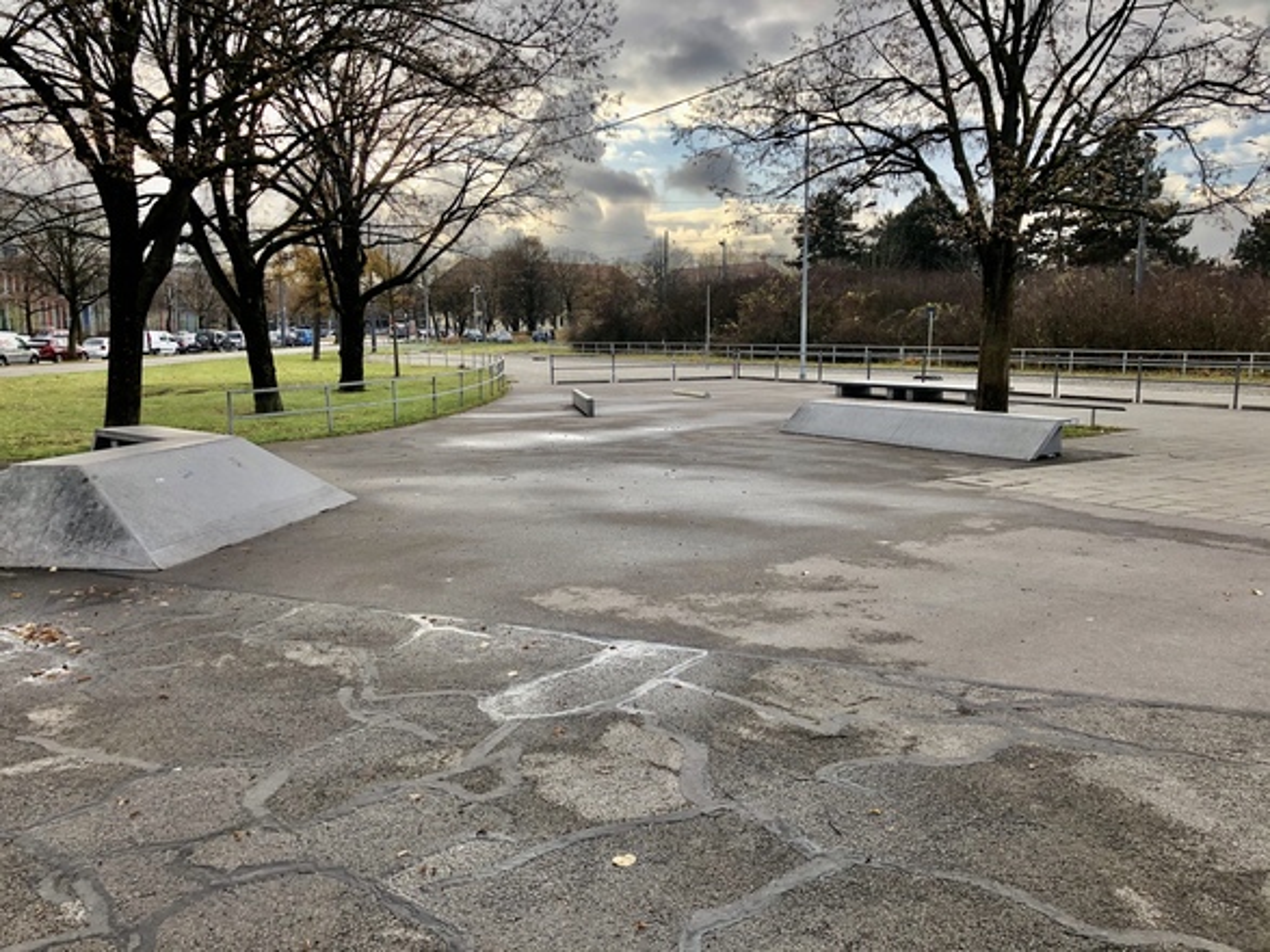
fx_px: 1027
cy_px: 476
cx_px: 635
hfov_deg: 63.5
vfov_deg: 49.7
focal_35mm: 28
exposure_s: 1/558
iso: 20
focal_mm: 3.99
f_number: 1.8
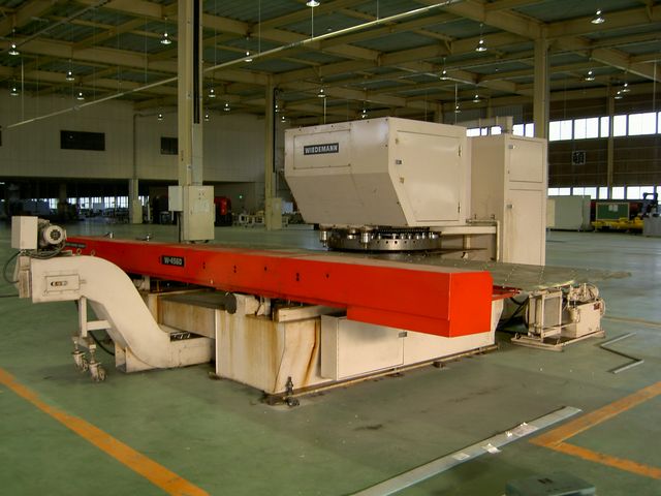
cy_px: 248
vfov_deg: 41.8
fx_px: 649
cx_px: 330
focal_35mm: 34
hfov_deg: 54.0
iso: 50
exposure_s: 1/40
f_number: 2.8
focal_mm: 5.6
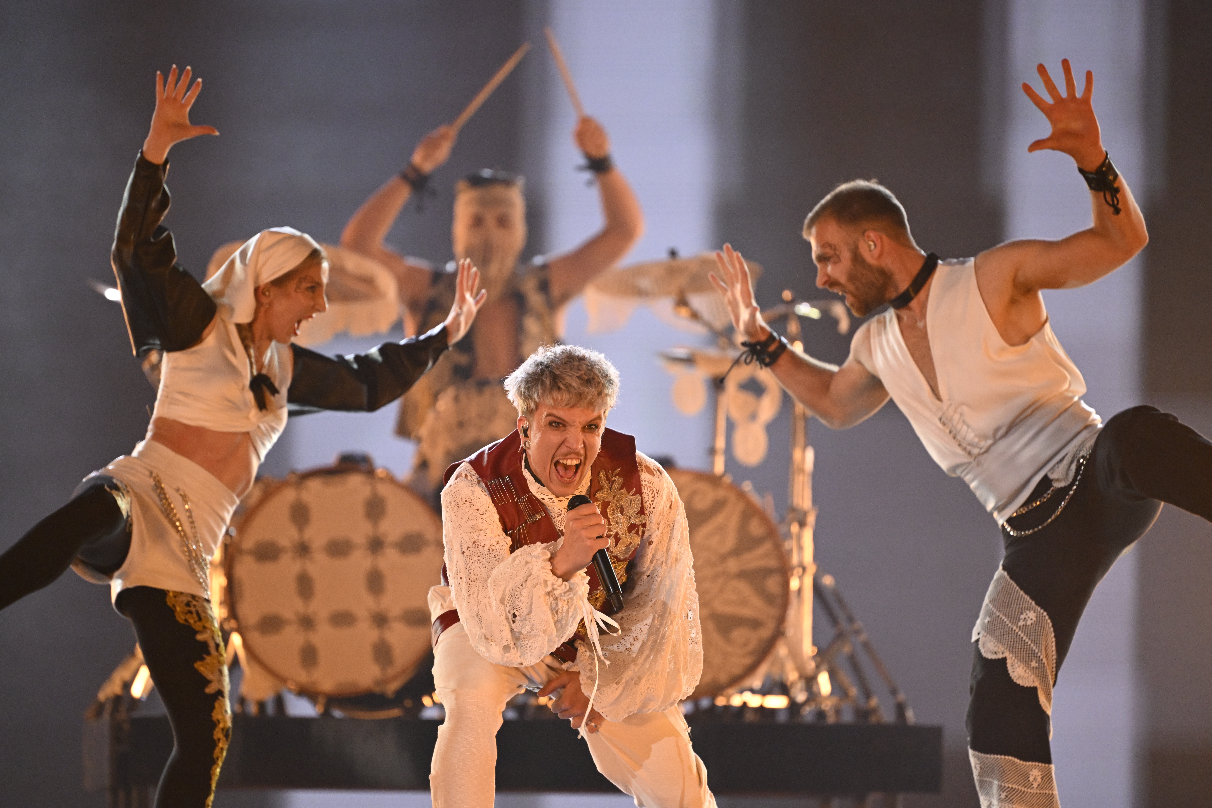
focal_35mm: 380
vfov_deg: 3.6
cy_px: 404
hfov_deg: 5.4
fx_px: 12792
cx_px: 606
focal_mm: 380
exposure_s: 1/640
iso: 5000
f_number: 4
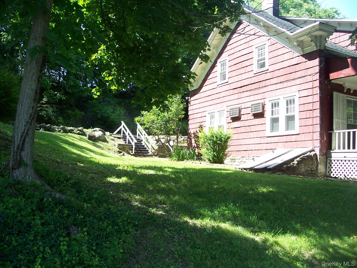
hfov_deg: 50.1
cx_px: 178
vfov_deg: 38.7
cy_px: 134
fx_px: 382
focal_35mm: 37
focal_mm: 7.8
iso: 64
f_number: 2.8
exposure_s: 1/125
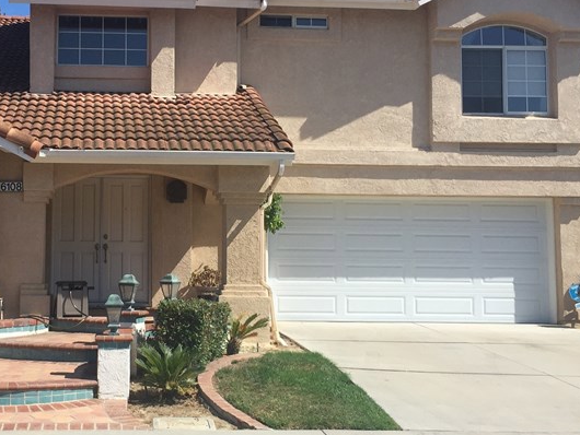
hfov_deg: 33.8
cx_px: 166
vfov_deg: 26.1
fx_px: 939
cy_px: 207
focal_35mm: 56
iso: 32
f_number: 2.2
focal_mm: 4.15
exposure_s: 1/2326
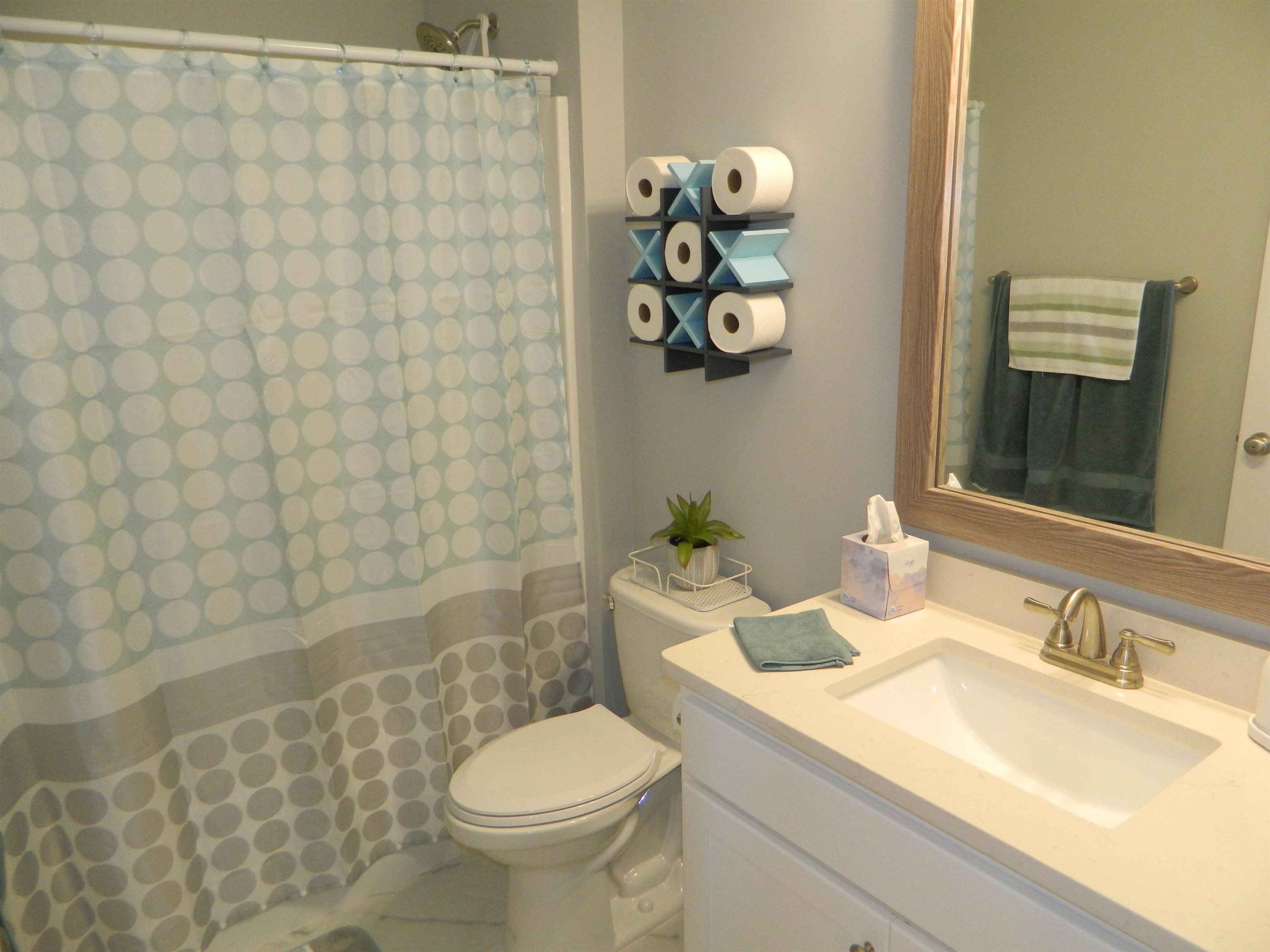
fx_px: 917
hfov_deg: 69.4
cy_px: 476
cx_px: 635
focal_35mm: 25
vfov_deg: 54.9
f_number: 3.1
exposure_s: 1/30
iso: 200
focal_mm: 4.5
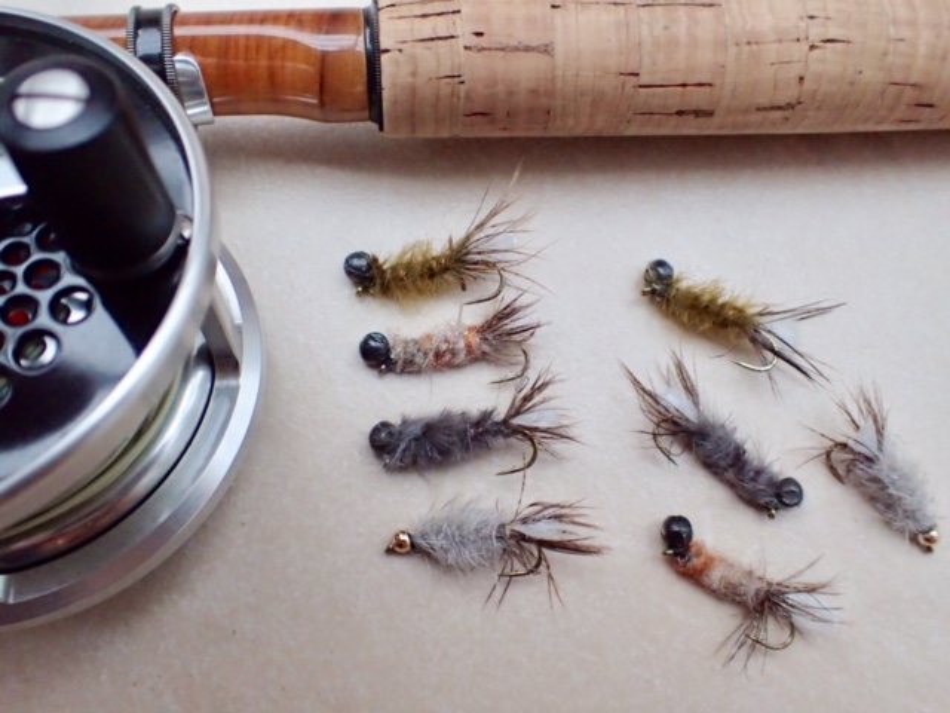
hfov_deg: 60.0
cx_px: 475
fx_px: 823
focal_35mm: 30
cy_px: 356
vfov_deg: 46.8
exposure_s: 1/125
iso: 640
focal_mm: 5.5
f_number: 2.3
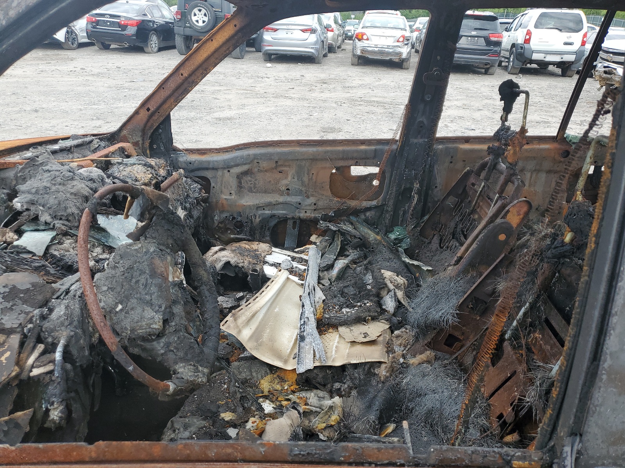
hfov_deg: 67.3
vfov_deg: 53.1
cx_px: 312
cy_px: 234
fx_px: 469
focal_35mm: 26
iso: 50
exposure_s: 1/250
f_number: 1.5
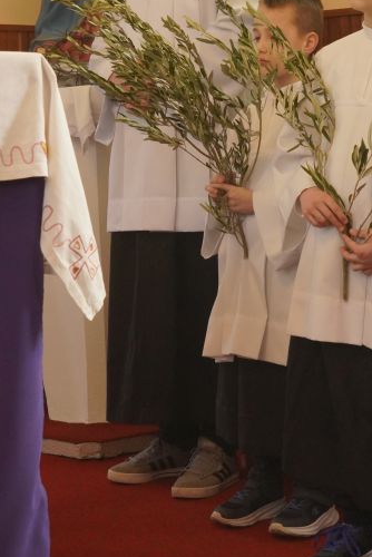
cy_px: 187
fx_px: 1433
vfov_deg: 21.9
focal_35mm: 93
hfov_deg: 14.8
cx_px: 260
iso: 1600
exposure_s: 1/160
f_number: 4.5
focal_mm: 31.2
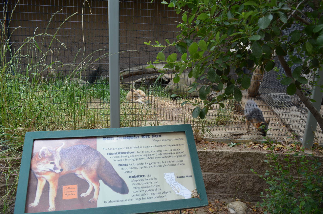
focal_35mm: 27
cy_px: 107
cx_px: 162
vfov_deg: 47.7
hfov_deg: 67.5
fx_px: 242
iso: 200
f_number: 6.3
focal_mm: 18
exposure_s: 1/160
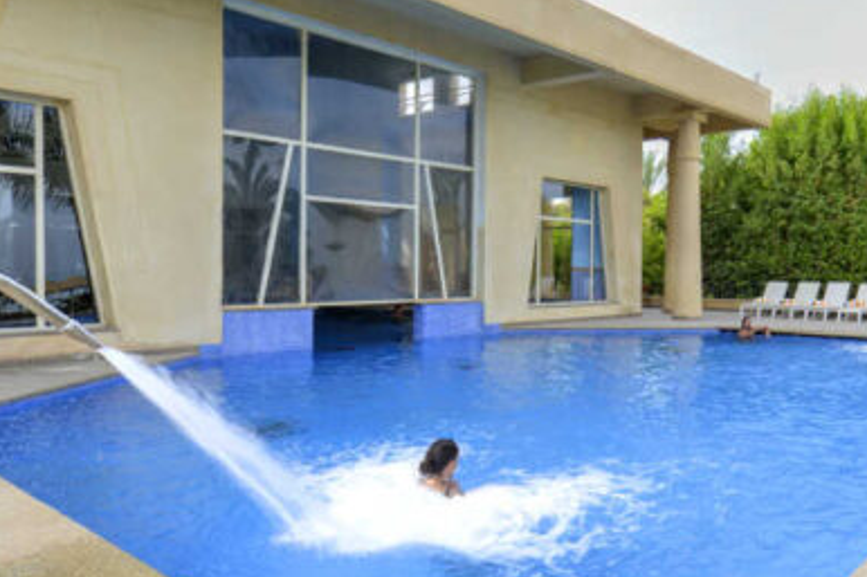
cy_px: 268
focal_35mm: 29
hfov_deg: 59.3
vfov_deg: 44.9
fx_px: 698
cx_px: 678
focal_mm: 14
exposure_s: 1/80
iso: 250
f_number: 16
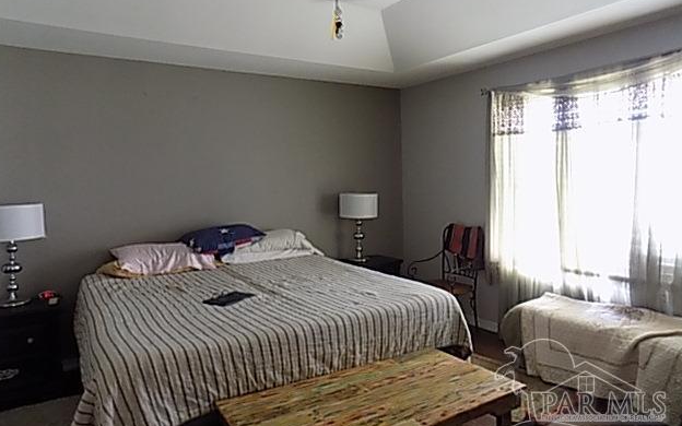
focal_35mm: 25
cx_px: 341
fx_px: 465
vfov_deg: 49.2
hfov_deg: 72.5
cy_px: 196
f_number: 3.1
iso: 400
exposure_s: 1/15
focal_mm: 4
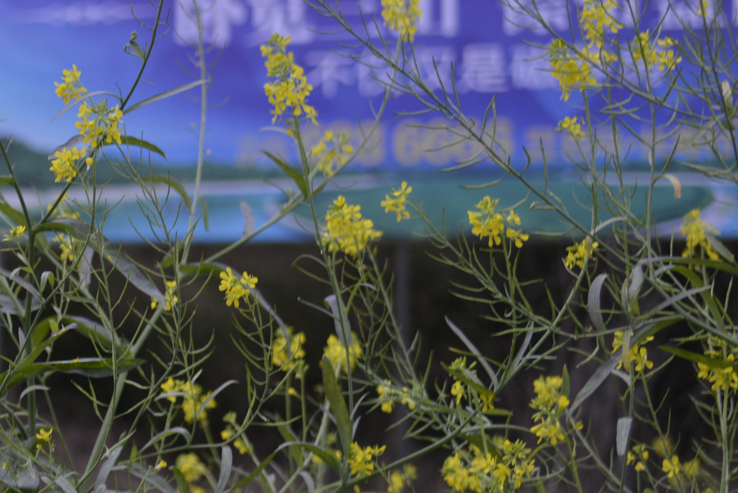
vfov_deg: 13.2
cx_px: -217
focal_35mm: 104
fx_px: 2132
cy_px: 298
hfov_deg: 18.3
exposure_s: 1/60
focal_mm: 35
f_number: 2.2
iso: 320
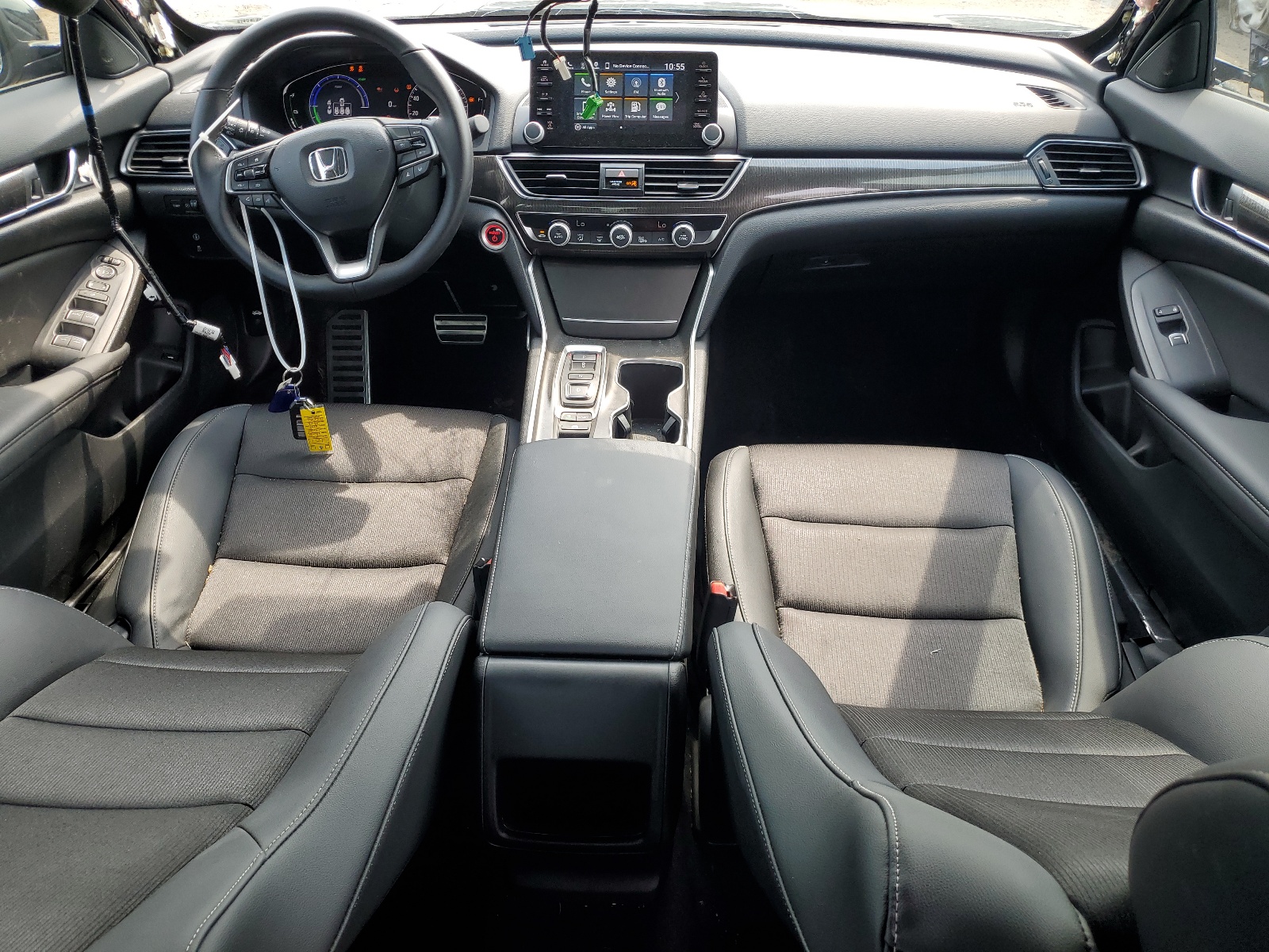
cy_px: 476
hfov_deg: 67.3
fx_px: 953
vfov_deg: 53.1
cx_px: 634
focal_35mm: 26
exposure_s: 1/192
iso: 50
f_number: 1.5
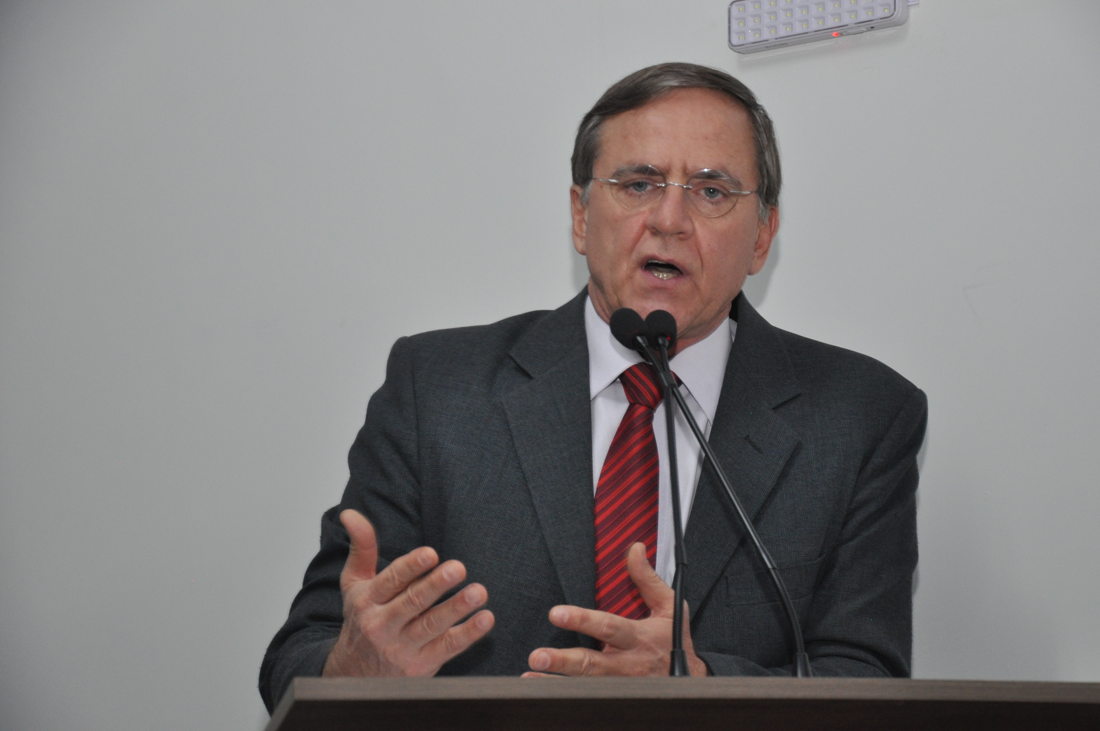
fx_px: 3021
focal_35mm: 99
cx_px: 550
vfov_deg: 13.8
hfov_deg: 20.6
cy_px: 366
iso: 800
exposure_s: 1/60
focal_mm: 66
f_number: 5.6
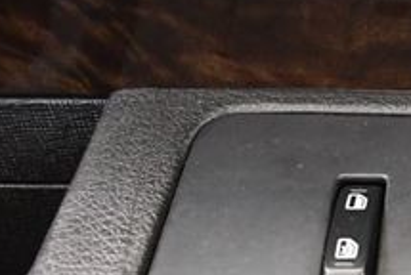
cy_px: 260
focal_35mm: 107
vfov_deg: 12.7
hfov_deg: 17.5
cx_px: 581
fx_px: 1223
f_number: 3.5
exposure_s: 1/60
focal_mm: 18
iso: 5000
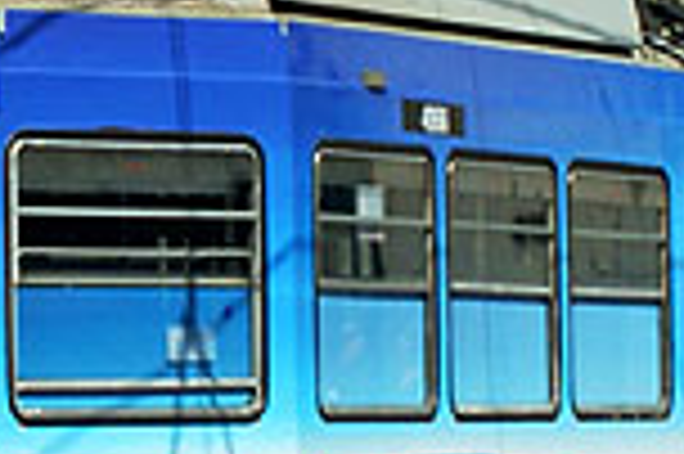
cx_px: 189
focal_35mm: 455
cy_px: 76
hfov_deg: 4.5
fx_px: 8643
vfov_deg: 3.0
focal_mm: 45
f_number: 8
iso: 200
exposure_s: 1/500
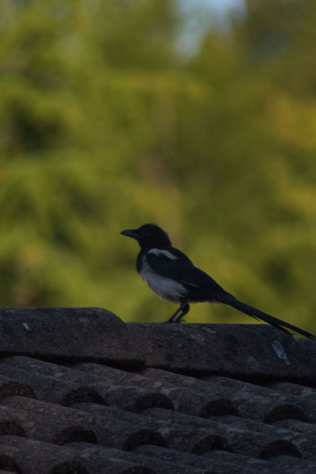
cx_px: 126
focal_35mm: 1352
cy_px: 237
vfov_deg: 1.5
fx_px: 17804
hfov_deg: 1.0
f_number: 11
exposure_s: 1/2000
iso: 2000
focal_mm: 600
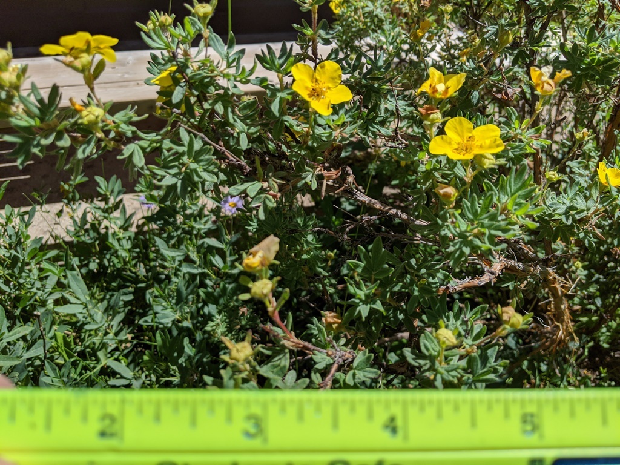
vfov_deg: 51.4
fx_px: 484
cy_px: 232
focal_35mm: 27
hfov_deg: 65.3
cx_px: 310
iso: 57
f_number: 1.8
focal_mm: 4.44
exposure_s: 1/5882
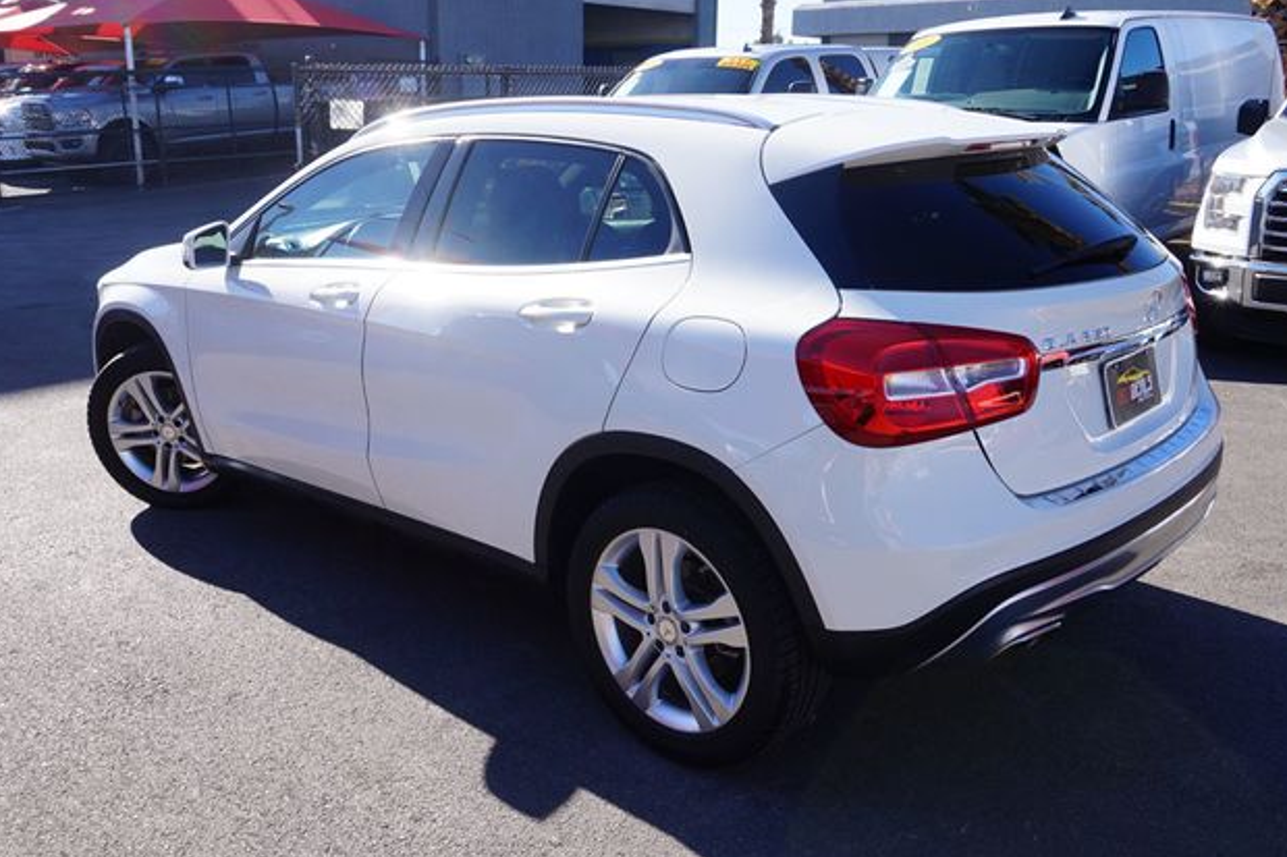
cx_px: 652
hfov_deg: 57.9
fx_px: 1162
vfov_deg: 40.5
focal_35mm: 33
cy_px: 436
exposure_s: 1/80
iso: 100
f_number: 10
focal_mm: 21
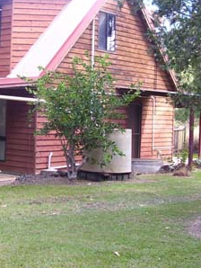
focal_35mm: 73
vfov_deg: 26.6
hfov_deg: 20.0
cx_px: 39
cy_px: 107
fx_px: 564
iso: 80
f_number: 2.7
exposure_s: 1/125
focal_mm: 5.6
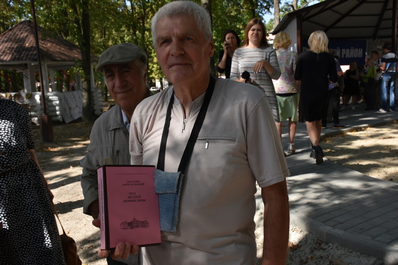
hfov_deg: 53.1
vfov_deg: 36.9
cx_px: 199
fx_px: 398
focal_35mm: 36
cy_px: 132
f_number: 8
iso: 450
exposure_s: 1/500
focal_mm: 24
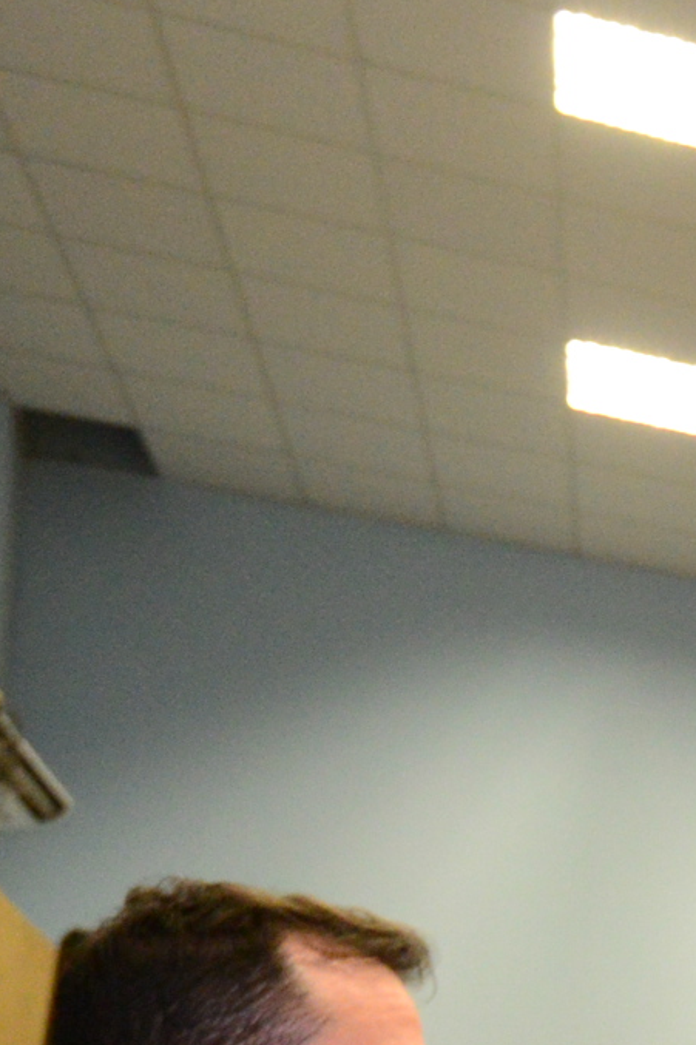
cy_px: 1443
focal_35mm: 80
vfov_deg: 22.1
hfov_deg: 12.3
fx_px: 2321
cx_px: 1812
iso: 3200
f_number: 4.5
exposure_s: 1/125
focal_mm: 18
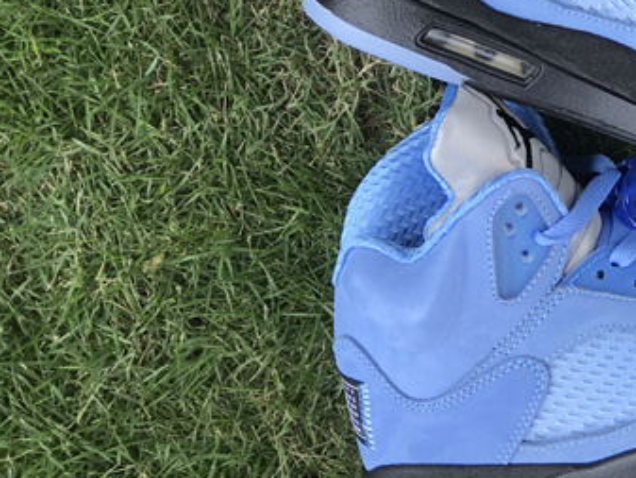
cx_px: 678
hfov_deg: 15.4
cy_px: 105
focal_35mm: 125
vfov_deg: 11.8
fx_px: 2297
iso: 20
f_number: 2.8
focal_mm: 6.6
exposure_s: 1/116
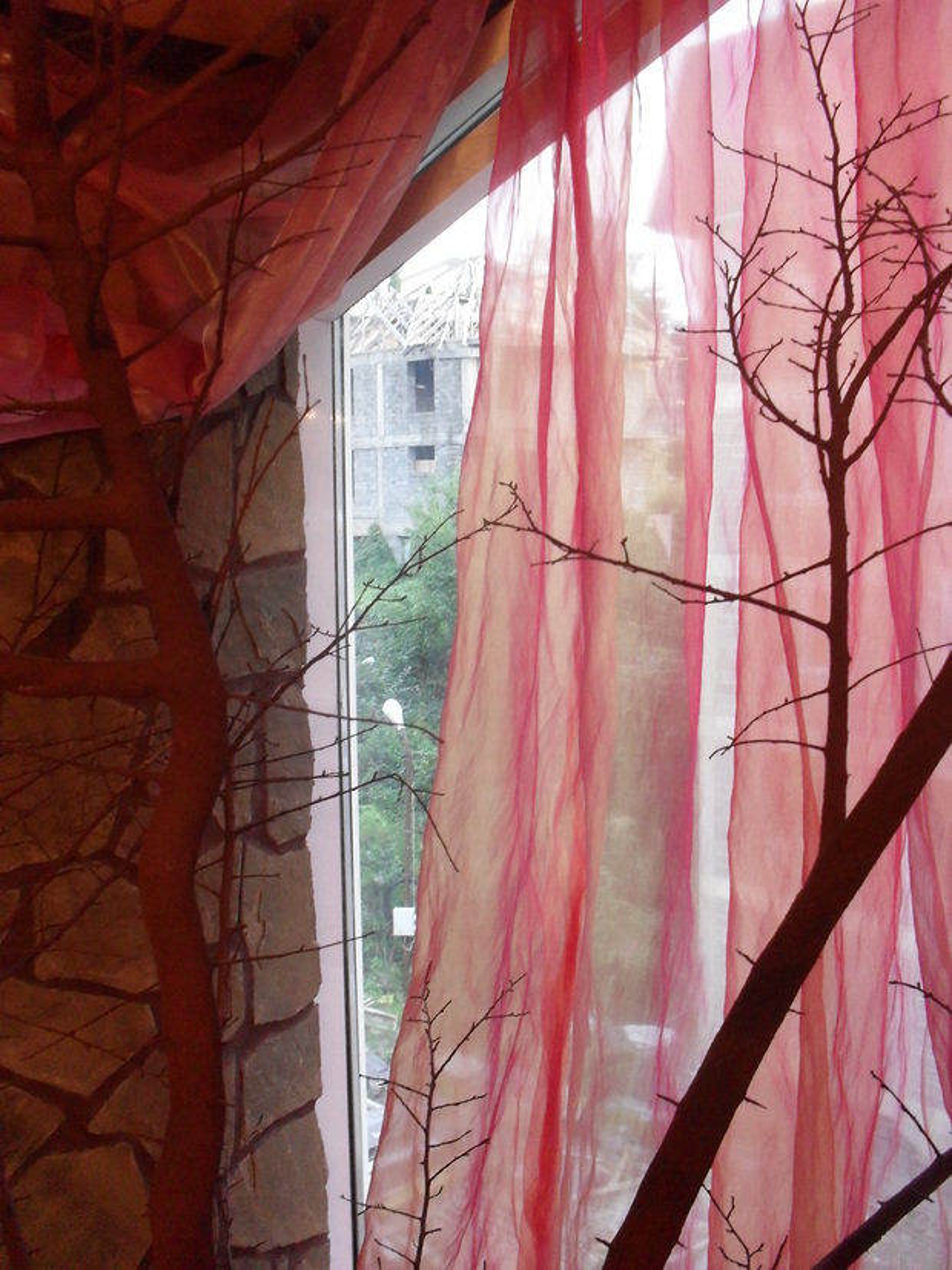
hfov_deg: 37.7
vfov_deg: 49.0
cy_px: 635
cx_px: 476
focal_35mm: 38
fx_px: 1394
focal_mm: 6.3
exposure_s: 1/20
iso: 200
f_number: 2.8
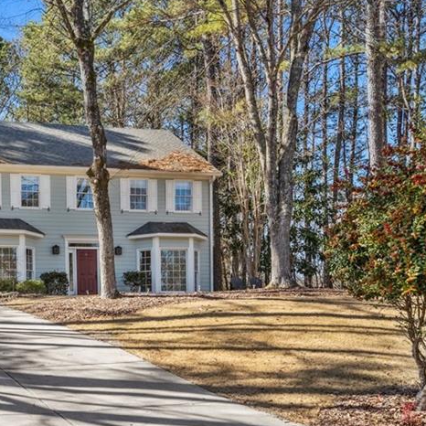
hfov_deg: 29.7
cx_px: 70
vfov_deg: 30.5
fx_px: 780
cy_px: 229
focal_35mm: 56
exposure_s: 1/3200
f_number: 6.3
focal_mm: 30
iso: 1250
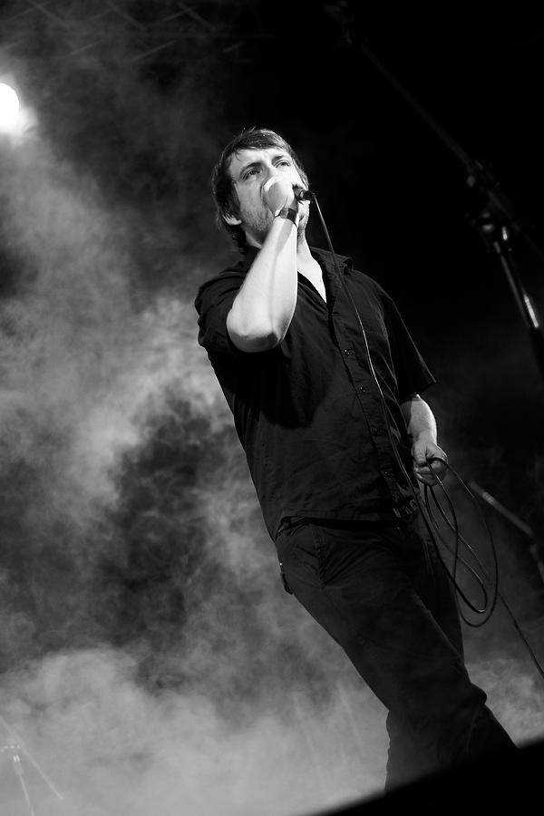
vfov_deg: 27.0
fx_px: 1700
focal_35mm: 75
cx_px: 272
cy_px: 408
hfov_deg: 18.2
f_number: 1.6
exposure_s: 1/160
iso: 200
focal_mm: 50
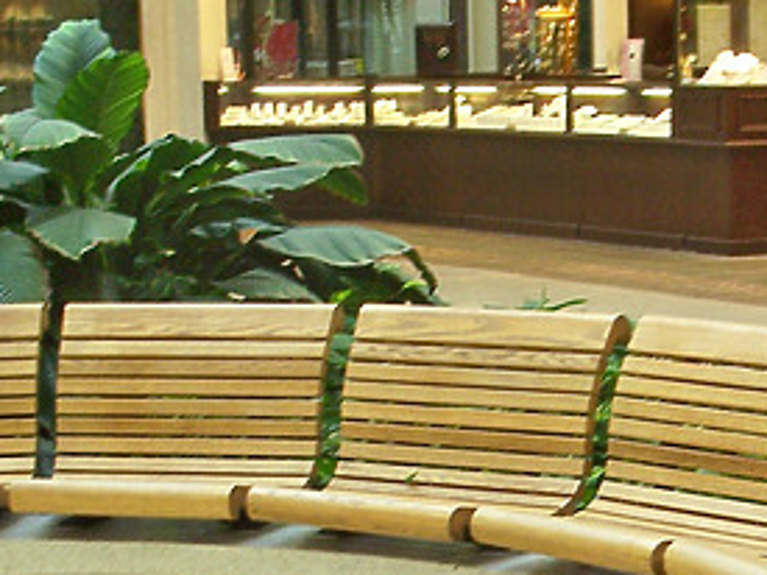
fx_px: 2680
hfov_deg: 16.2
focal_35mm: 121
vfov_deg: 12.0
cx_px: 628
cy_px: 688
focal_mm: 7.8
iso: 100
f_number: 2.8
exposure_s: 1/30
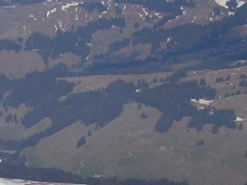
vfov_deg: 9.9
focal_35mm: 145
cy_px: 270
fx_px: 1033
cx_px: 49
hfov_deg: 13.6
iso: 50
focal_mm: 5.7
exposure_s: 1/1010
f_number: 4.9
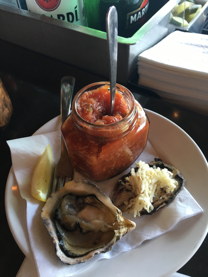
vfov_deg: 61.7
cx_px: 104
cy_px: 138
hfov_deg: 48.2
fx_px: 232
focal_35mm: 29
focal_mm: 4.15
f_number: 2.2
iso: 80
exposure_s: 1/30
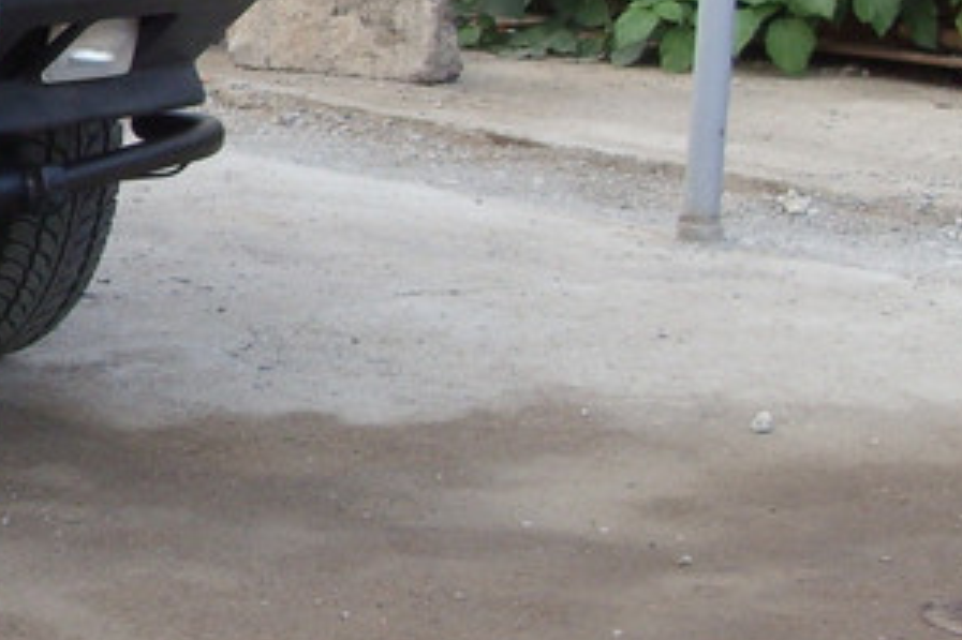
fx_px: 3766
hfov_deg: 13.8
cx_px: -417
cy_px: 90
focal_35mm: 141
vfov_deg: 9.7
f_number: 2.8
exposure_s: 1/176
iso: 50
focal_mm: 6.3
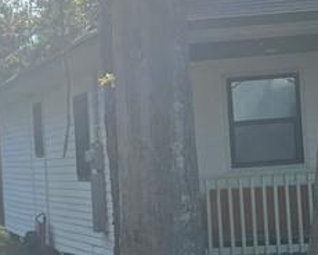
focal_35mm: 113
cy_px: 202
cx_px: -290
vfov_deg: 13.6
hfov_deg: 14.5
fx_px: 1064
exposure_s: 1/3165
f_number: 1.5
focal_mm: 5.7
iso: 50
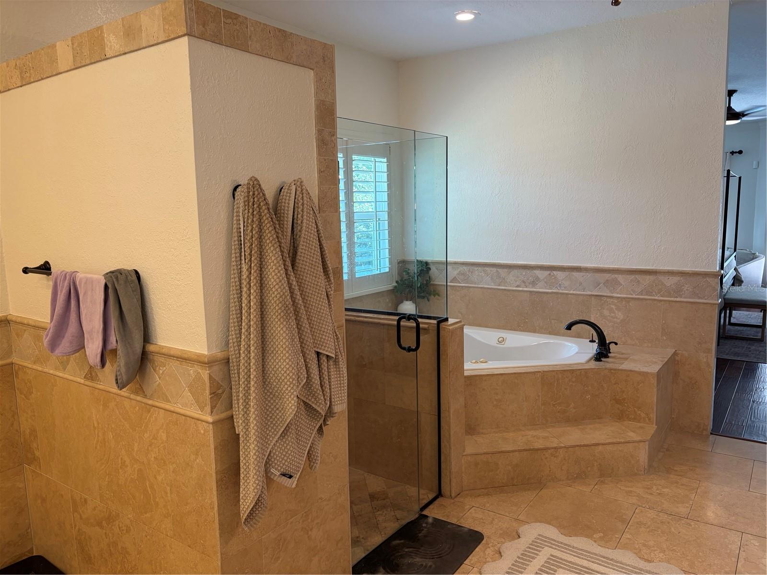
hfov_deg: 67.3
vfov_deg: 53.1
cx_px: 384
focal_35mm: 26
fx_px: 576
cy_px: 288
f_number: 1.6
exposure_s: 1/60
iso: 80
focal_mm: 5.96
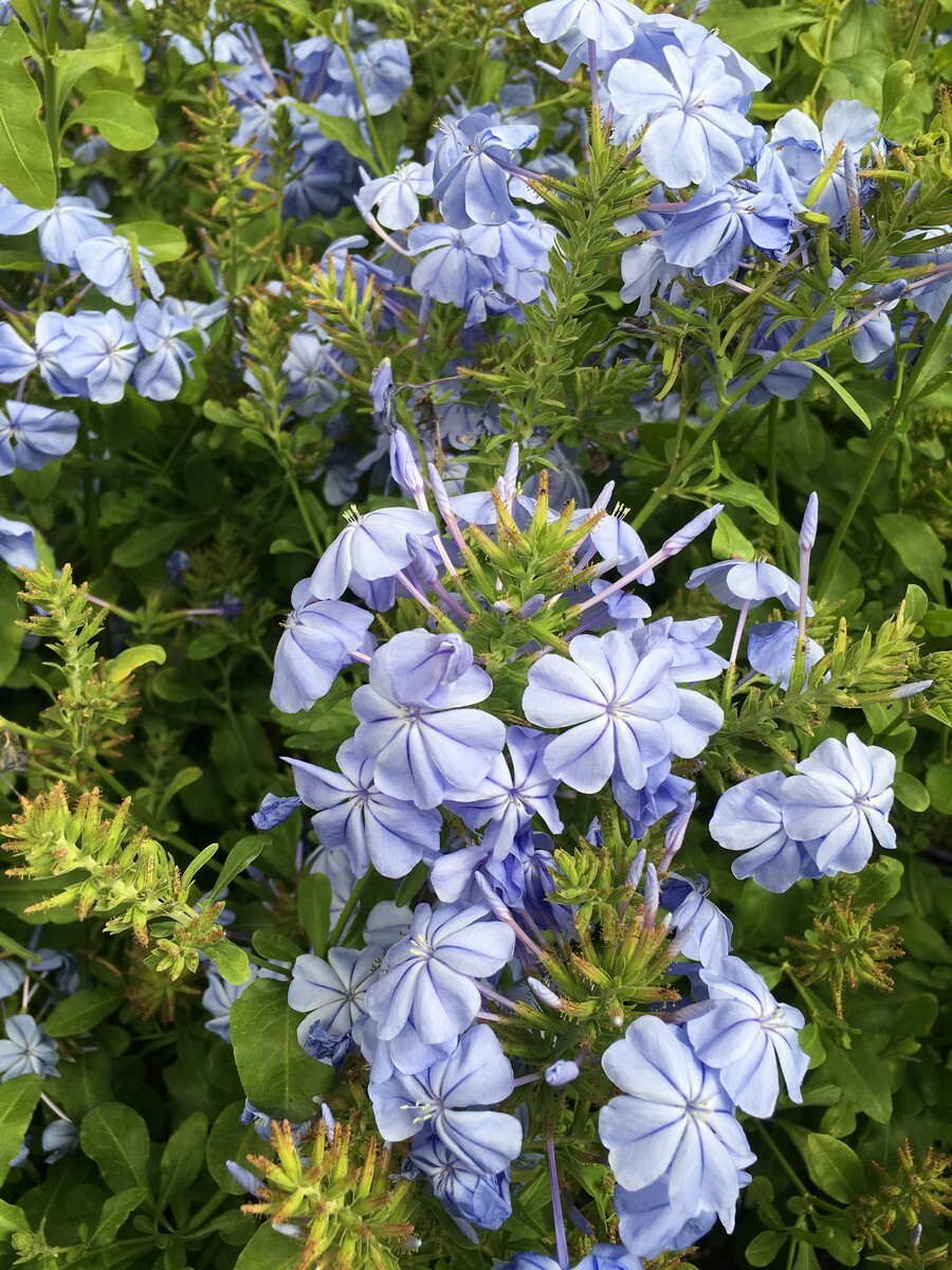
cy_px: 635
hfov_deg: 48.2
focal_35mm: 29
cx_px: 476
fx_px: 1063
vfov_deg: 61.7
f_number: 2.2
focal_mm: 4.15
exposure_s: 1/475
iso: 25
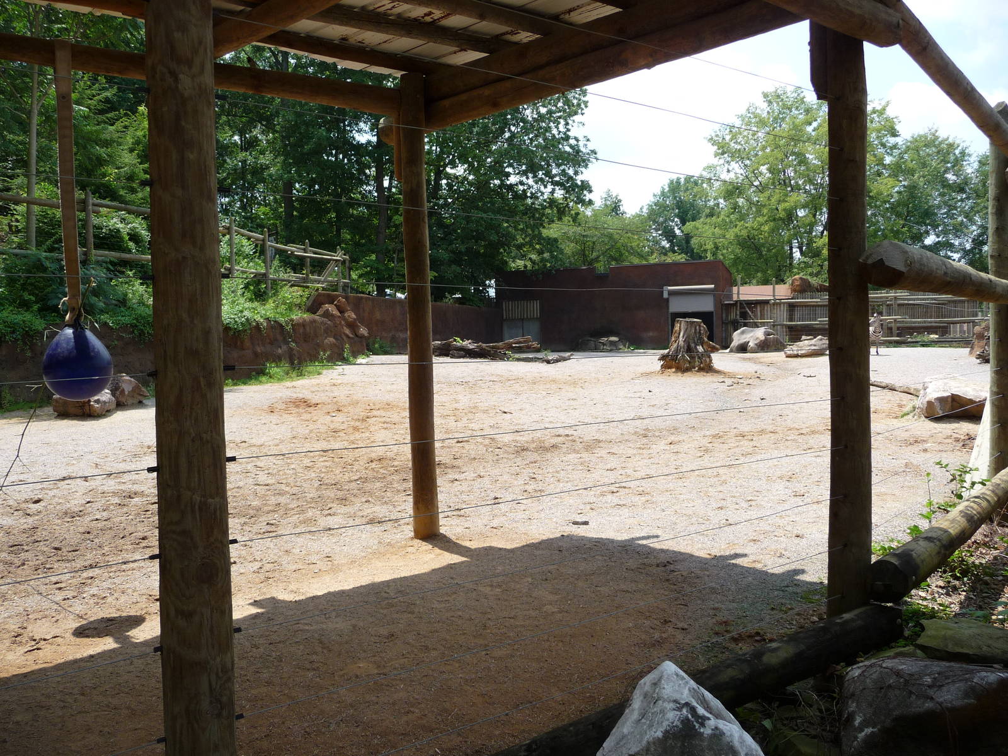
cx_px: 504
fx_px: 815
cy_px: 378
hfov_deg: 63.4
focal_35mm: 28
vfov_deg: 49.7
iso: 100
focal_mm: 4.7
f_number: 3.3
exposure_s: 1/500
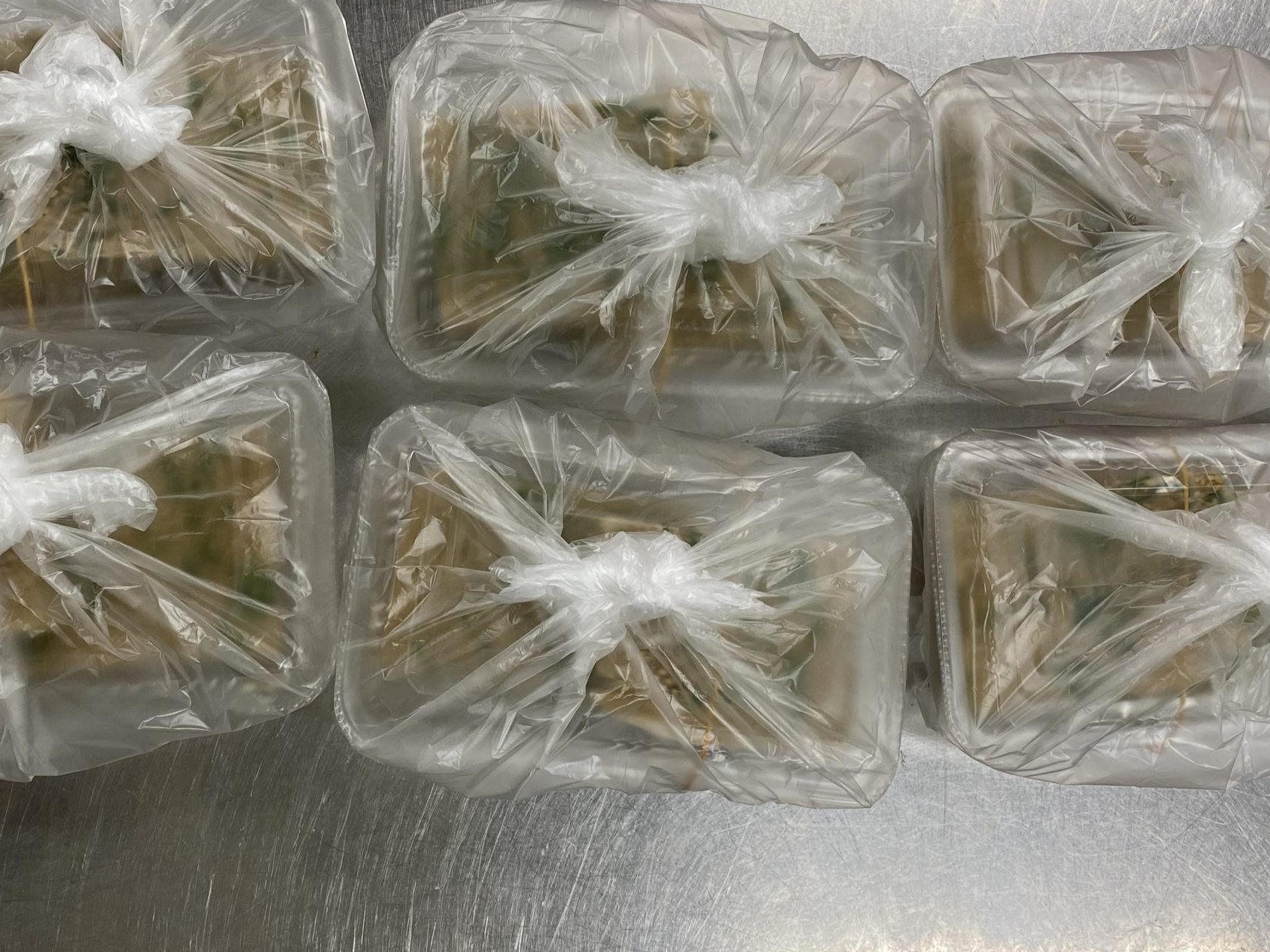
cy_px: 457
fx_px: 1431
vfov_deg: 36.8
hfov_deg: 47.7
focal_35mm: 39
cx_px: 527
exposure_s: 1/120
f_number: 1.8
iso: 64
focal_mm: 4.25
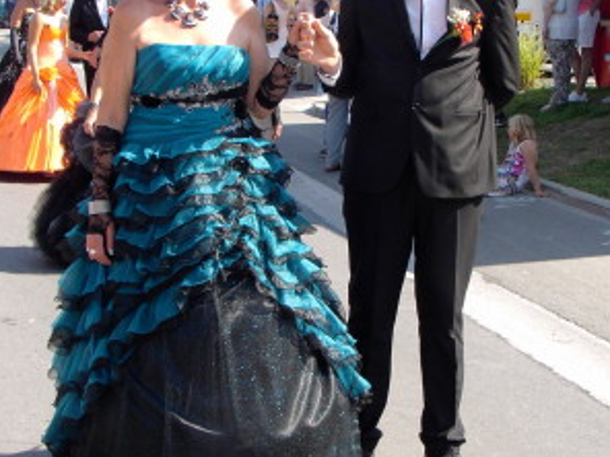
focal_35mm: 86
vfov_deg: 17.2
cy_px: 189
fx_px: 1515
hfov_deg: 22.8
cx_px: 332
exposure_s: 1/170
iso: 70
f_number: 4
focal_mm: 8.2
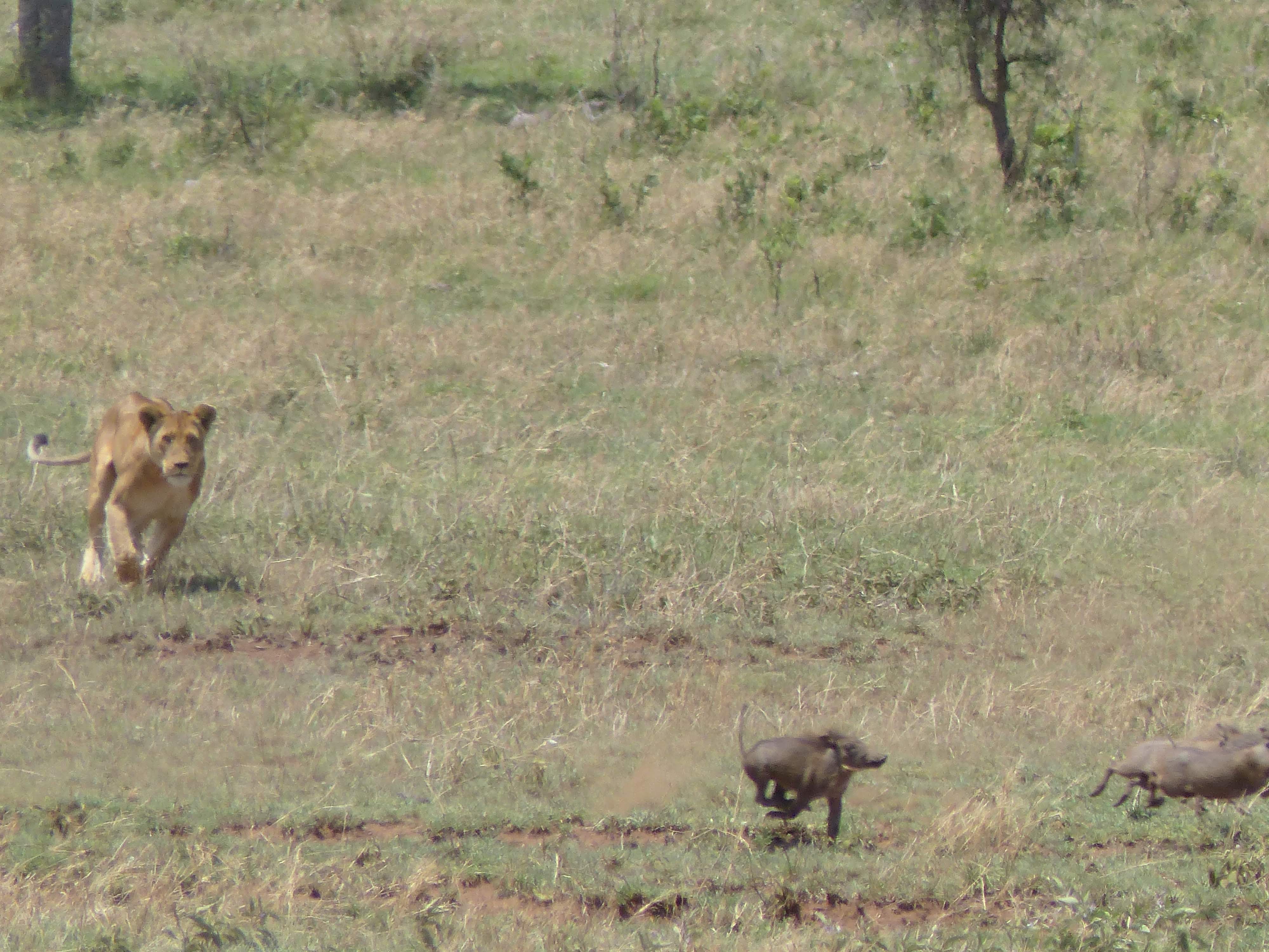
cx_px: 634
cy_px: 476
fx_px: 35193
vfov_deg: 1.5
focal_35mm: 960
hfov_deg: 2.1
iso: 100
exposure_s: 1/1600
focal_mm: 108
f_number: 3.2
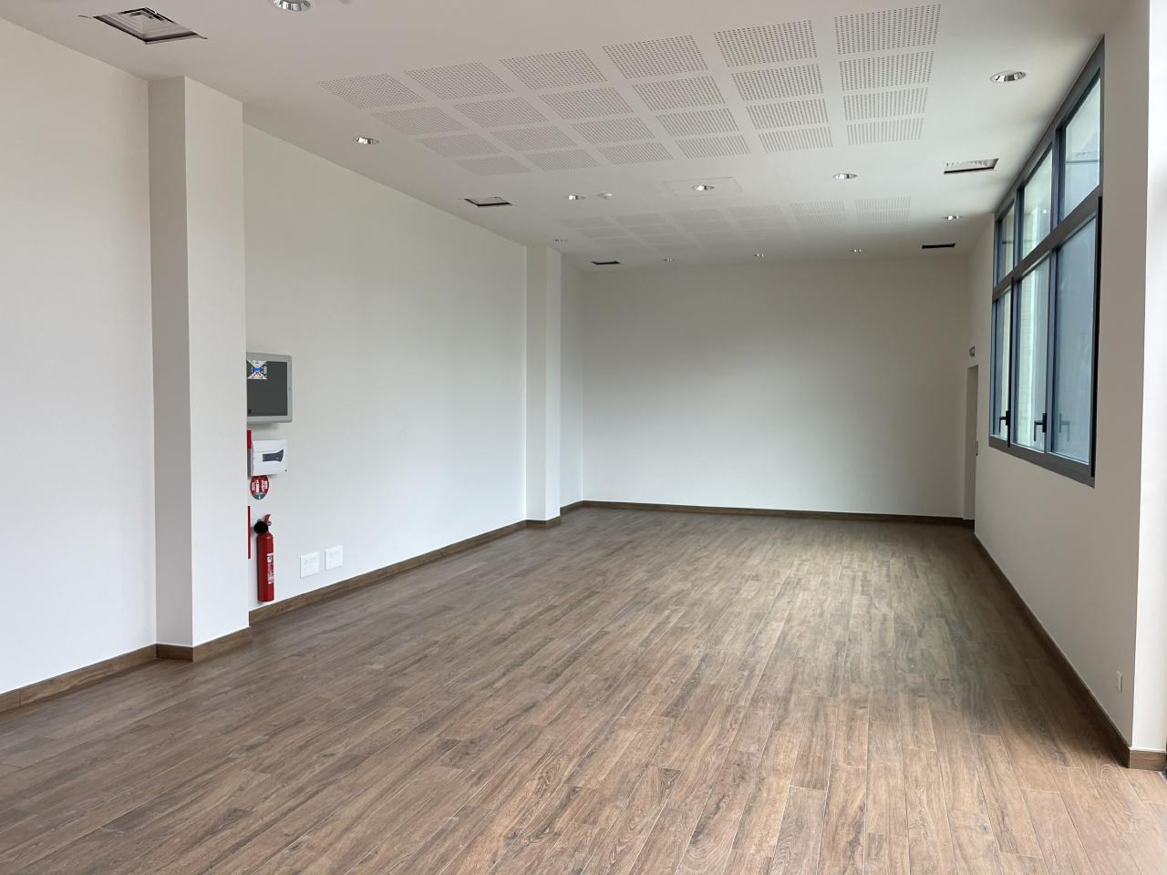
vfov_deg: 53.1
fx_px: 877
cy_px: 438
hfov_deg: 67.3
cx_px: 584
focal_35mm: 26
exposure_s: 1/111
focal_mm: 5.1
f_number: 1.6
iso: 125
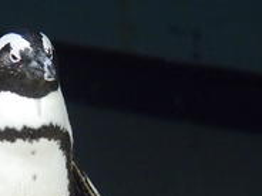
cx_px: -21
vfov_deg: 2.5
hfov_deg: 3.4
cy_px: 138
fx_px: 4473
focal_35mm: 591
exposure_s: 1/125
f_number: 2.8
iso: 800
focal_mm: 51.4
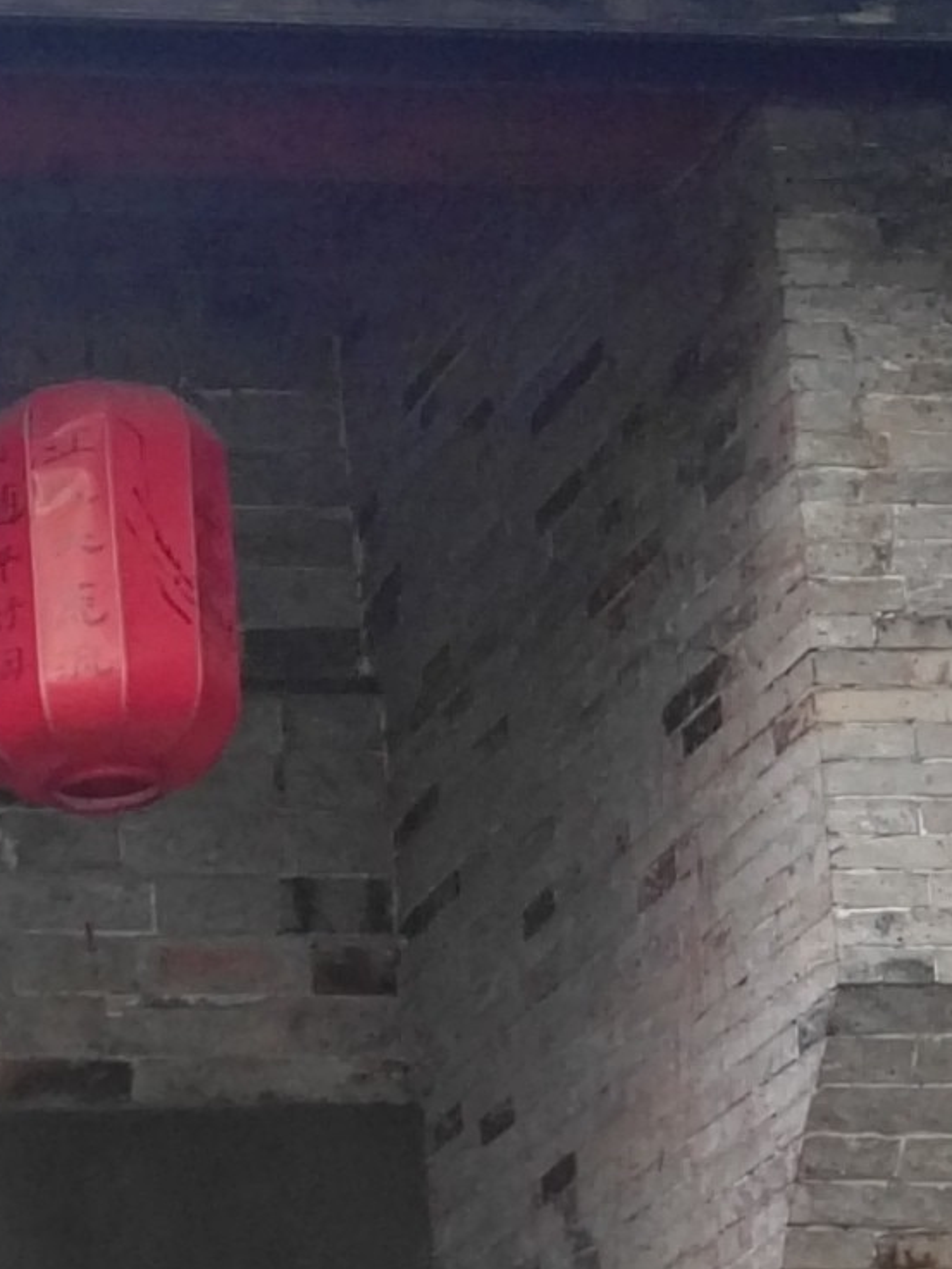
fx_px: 5792
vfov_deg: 12.1
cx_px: -701
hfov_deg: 9.0
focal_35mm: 158
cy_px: 1699
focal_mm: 2.96
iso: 64
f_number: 2
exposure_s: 1/249
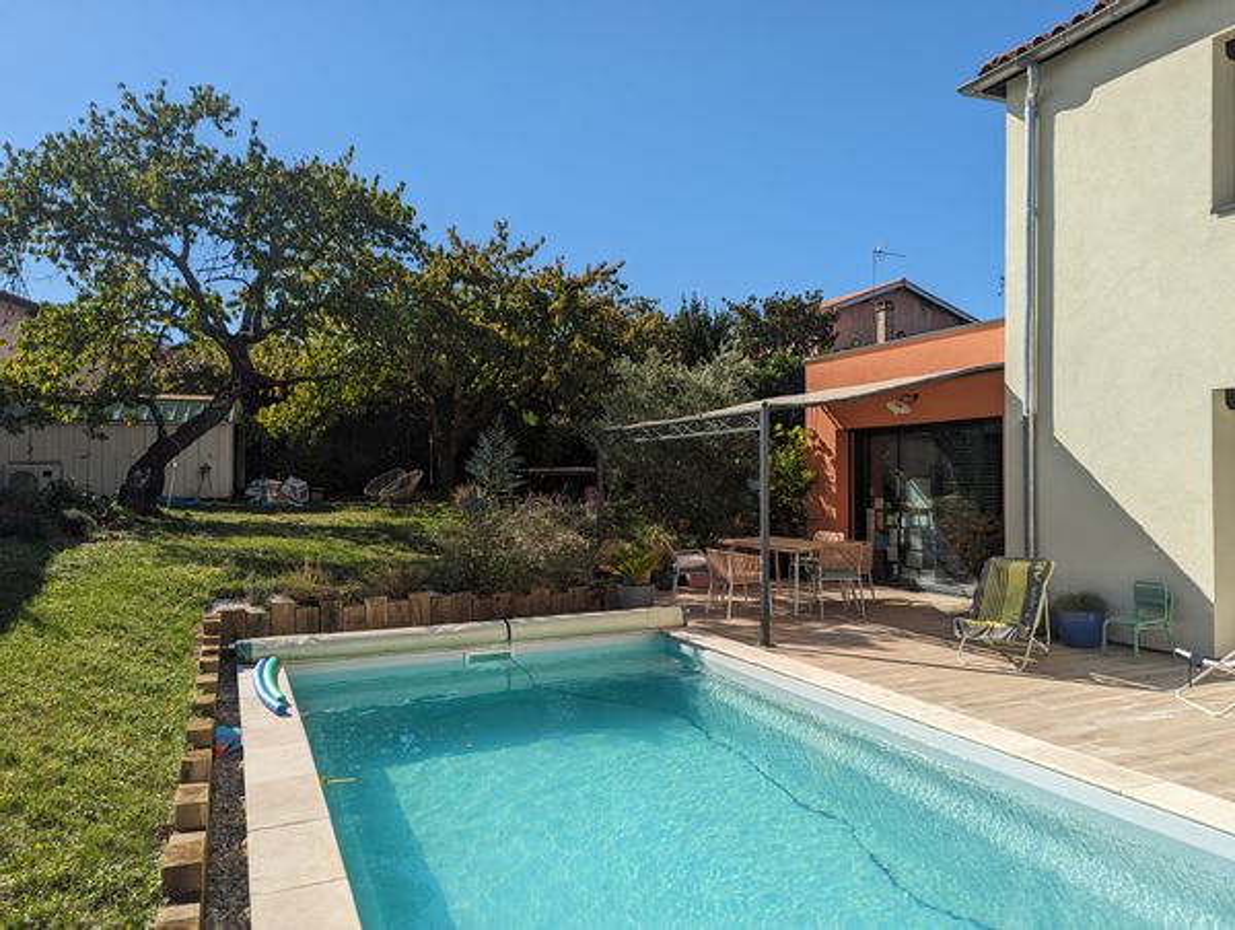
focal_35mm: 24
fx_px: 858
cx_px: 618
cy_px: 465
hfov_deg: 71.5
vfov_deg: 57.0
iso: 37
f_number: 1.85
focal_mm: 6.81
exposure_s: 1/2179
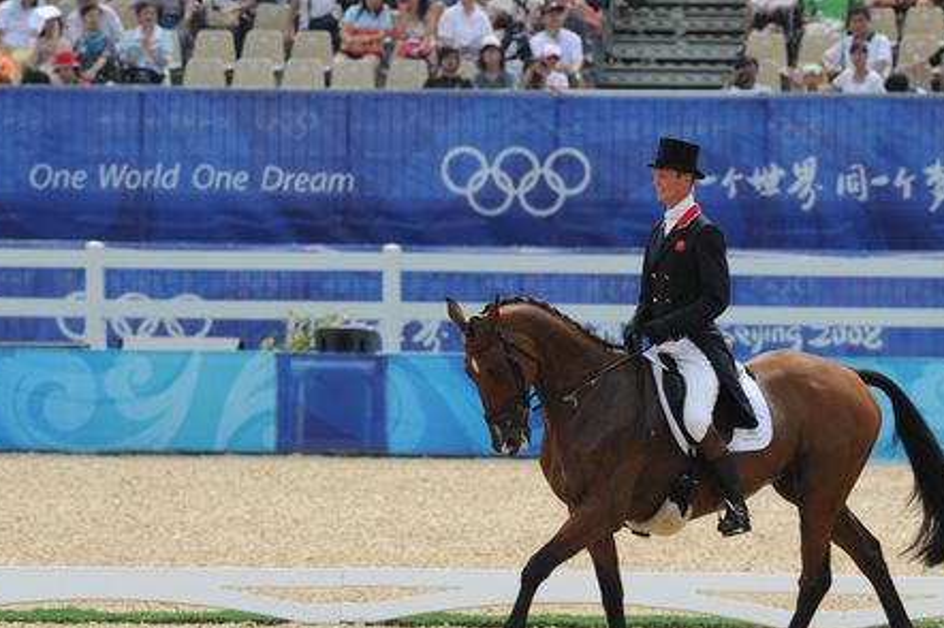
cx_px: 583
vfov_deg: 3.2
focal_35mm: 434
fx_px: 11372
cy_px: 417
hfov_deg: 4.8
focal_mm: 300
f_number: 5
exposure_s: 1/2500
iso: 640
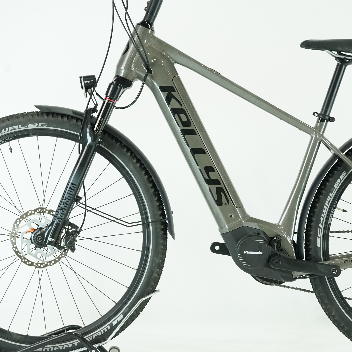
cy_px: 170
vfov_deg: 17.6
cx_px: 232
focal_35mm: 99
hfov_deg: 17.5
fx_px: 1139
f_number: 7.1
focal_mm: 64
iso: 3200
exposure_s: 1/200
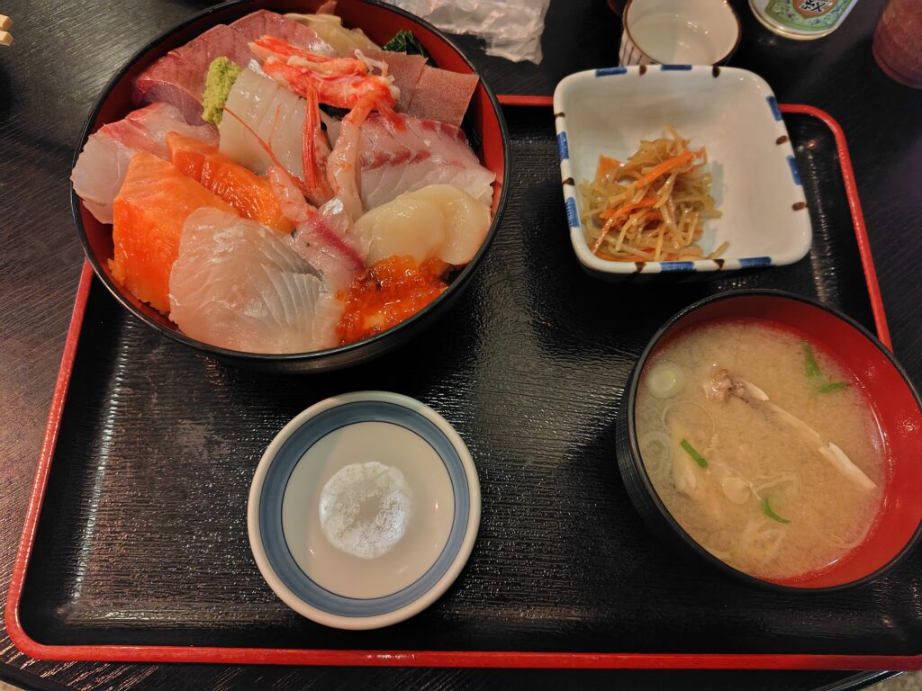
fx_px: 613
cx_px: 461
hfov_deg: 73.9
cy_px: 346
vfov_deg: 58.9
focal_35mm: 23
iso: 1840
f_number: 1.9
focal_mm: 5.6
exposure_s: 1/50
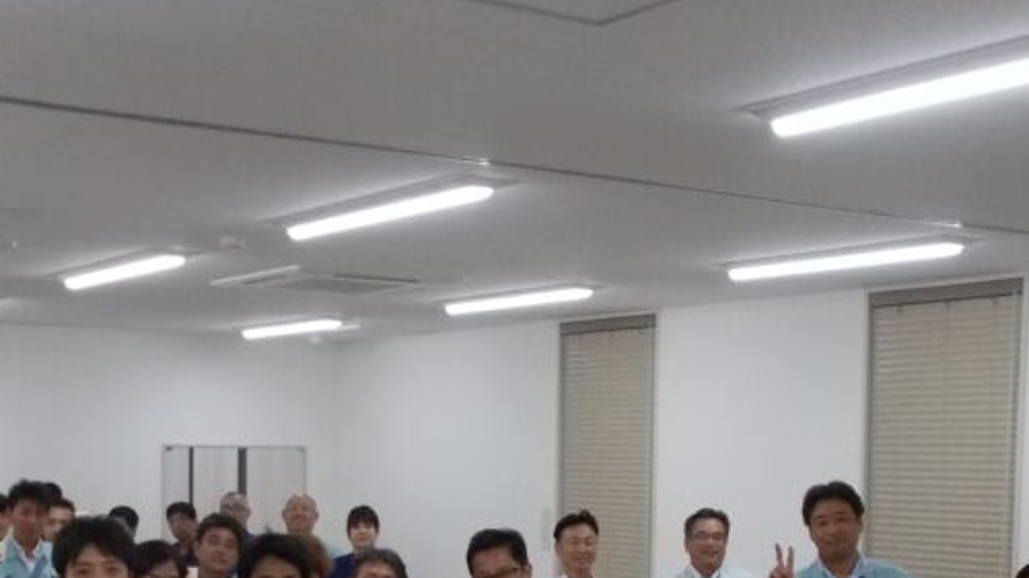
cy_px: 568
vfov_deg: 20.1
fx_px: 1582
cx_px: 430
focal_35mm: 58
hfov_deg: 35.9
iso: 450
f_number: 3.2
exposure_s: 1/125
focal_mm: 4.6
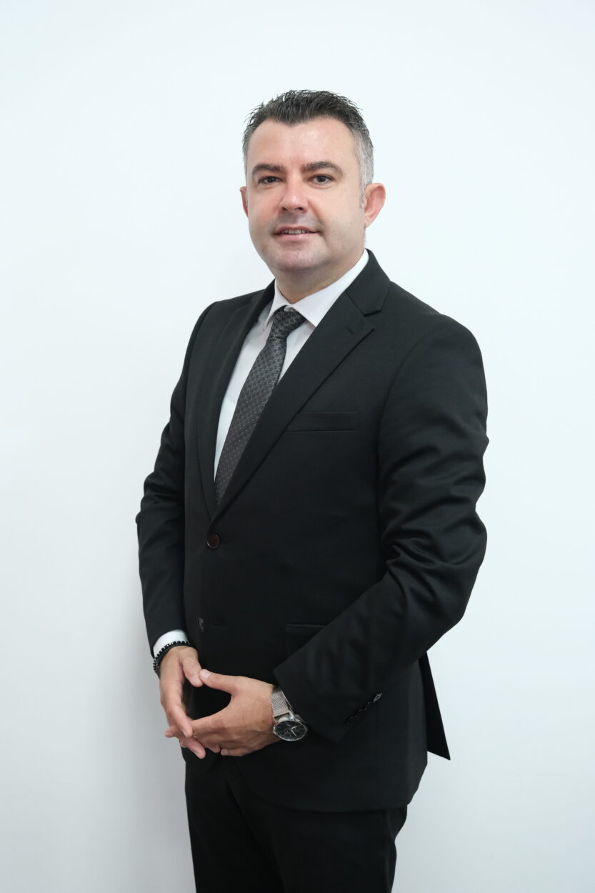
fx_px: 1265
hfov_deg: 26.5
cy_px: 446
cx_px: 298
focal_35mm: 51
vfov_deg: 38.9
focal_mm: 34.2
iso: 3200
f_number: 3.2
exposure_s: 1/125
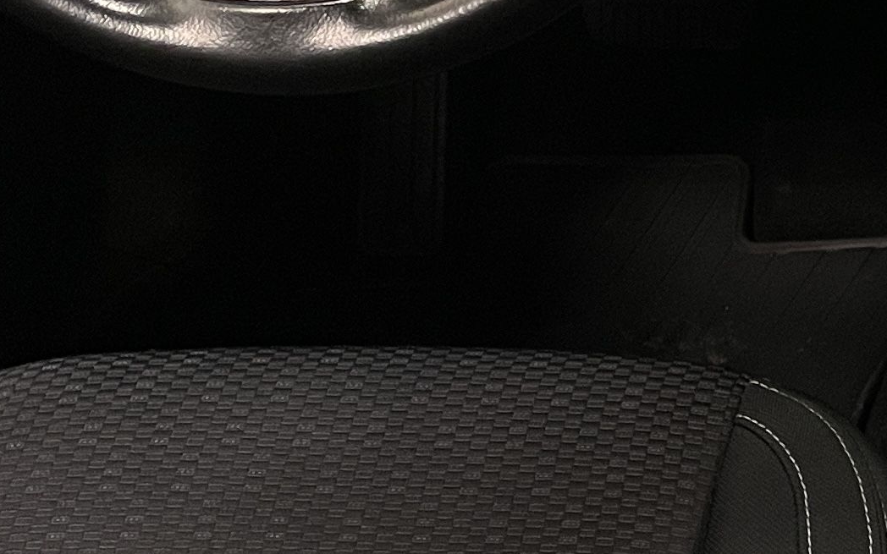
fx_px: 2562
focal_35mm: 106
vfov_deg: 12.3
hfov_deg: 18.0
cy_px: 112
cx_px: 1238
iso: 200
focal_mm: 4.2
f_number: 1.6
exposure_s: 1/50
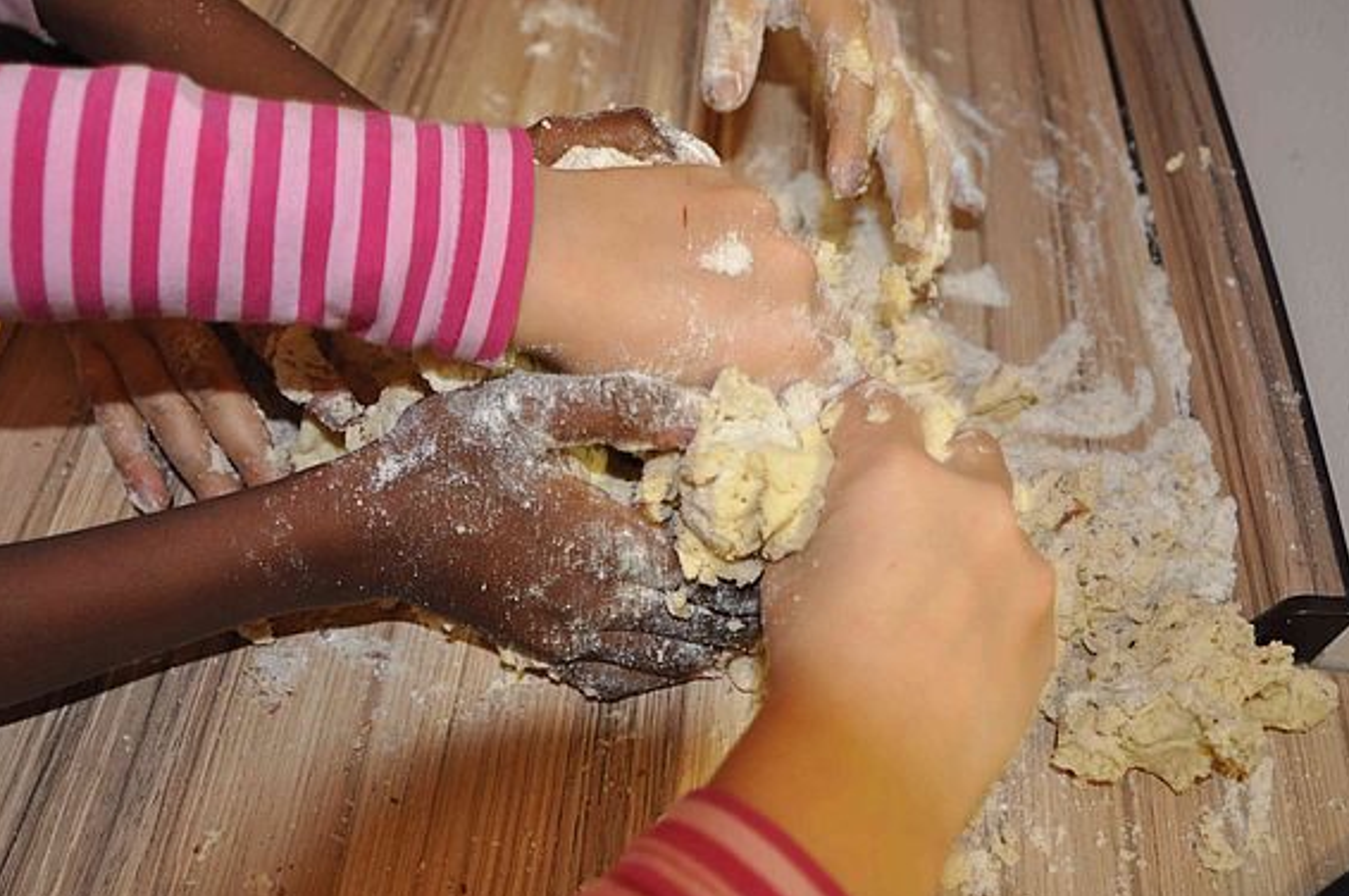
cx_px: 613
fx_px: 1160
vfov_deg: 42.2
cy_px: 396
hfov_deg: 60.2
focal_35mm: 31
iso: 800
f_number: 3.5
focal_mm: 18
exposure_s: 1/60
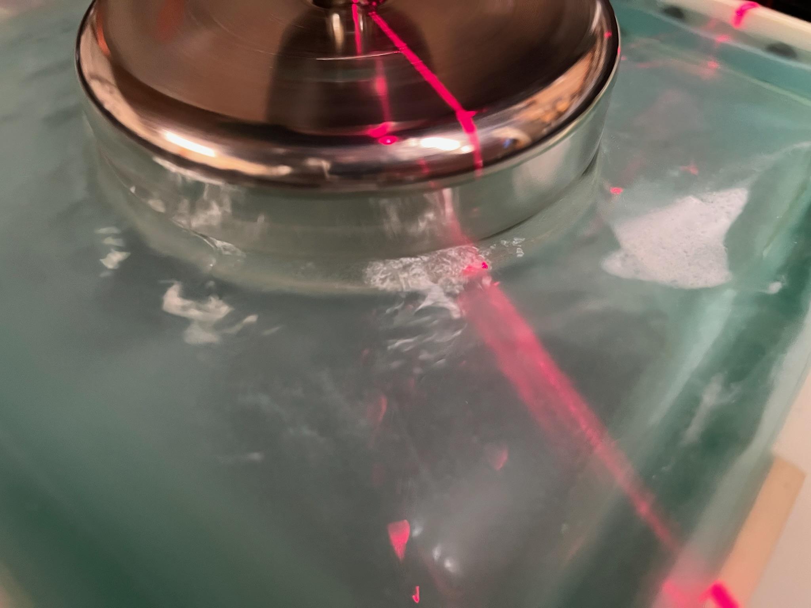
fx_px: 609
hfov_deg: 67.3
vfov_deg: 53.1
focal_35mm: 26
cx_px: 406
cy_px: 304
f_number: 1.6
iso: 400
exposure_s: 1/33
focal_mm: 5.1
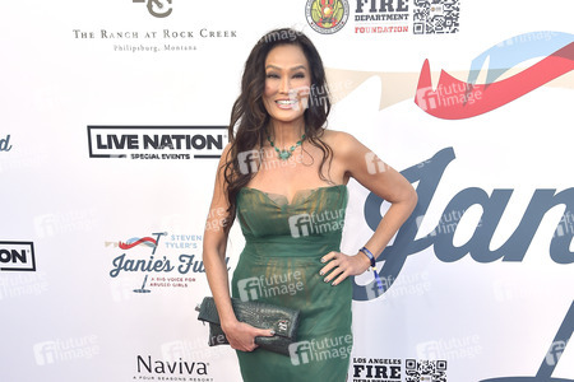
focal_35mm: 40
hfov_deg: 48.5
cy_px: 191
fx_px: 638
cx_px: 287
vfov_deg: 33.4
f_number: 6.3
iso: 500
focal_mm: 40
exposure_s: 1/250
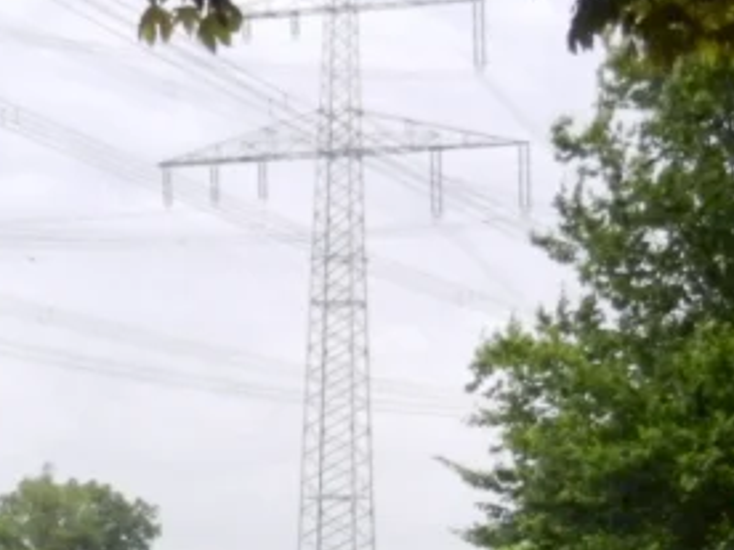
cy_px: 895
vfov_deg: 8.6
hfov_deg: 11.7
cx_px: 45
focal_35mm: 167
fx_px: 3541
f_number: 4.2
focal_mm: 8.2
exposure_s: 1/400
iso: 800
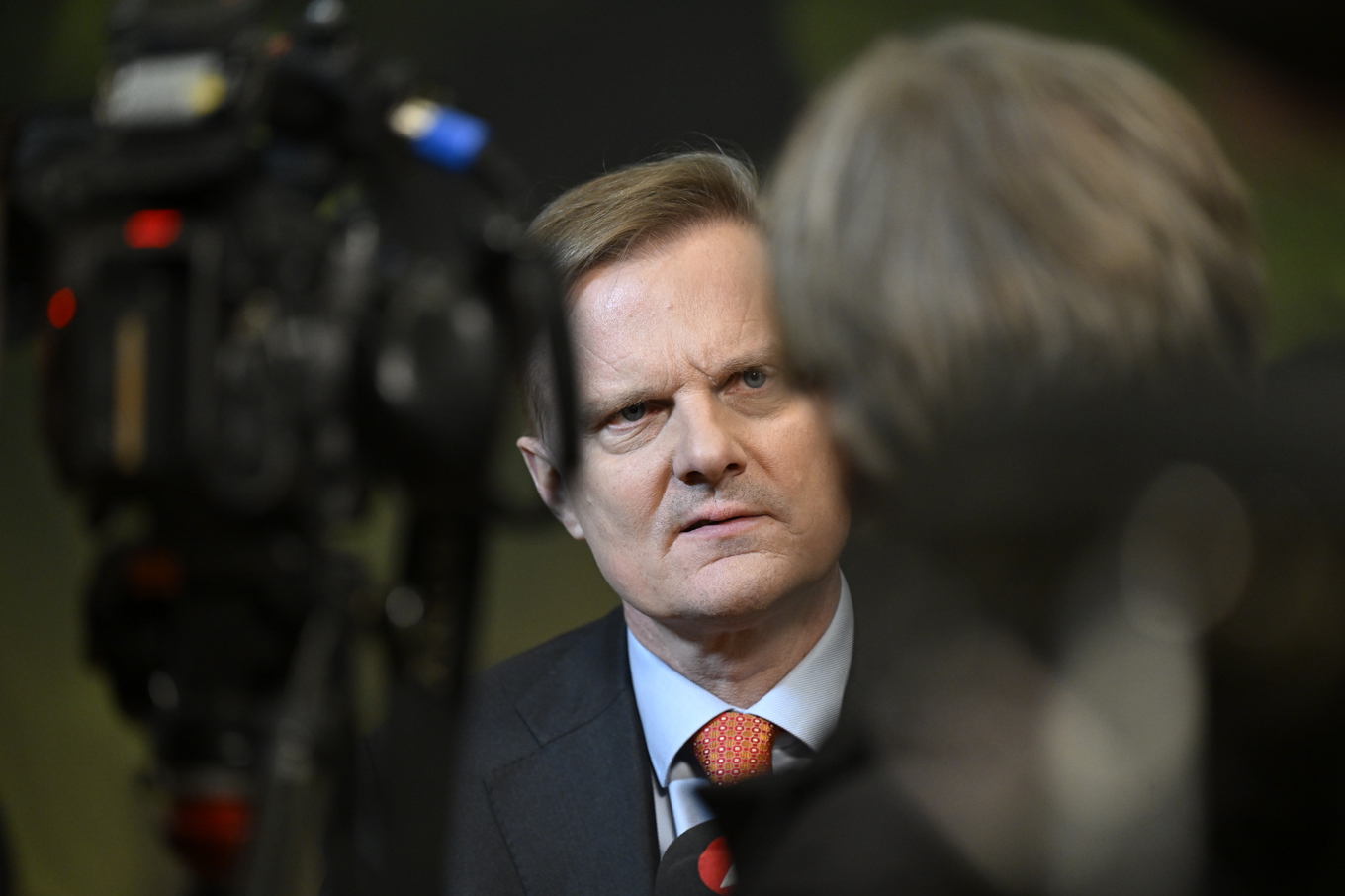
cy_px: 448
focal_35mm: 190
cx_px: 672
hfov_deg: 10.8
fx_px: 7096
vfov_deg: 7.2
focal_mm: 190
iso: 3200
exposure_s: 1/400
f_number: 3.2
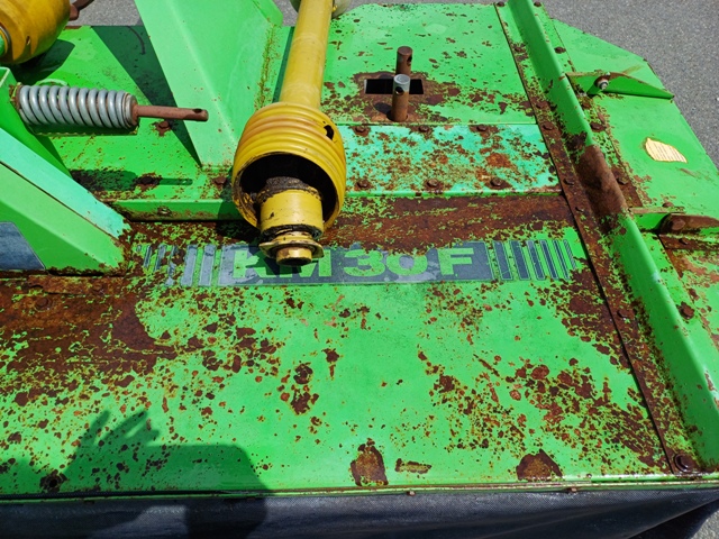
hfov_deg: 69.4
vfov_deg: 54.9
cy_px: 270
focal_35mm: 25
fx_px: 519
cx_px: 360
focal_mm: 4.65
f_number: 1.8
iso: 50
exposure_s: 1/1460
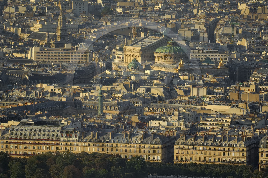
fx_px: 3345
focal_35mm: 450
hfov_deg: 4.6
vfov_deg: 3.0
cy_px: 89
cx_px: 134
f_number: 4
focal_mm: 300
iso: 100
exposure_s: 1/750
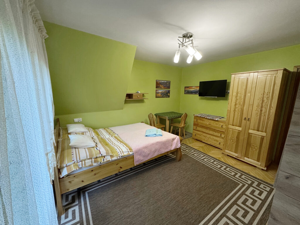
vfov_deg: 85.7
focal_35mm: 14
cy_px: 112
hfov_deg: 102.1
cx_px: 150
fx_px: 121
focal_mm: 2.2
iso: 500
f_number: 2.2
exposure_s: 1/50
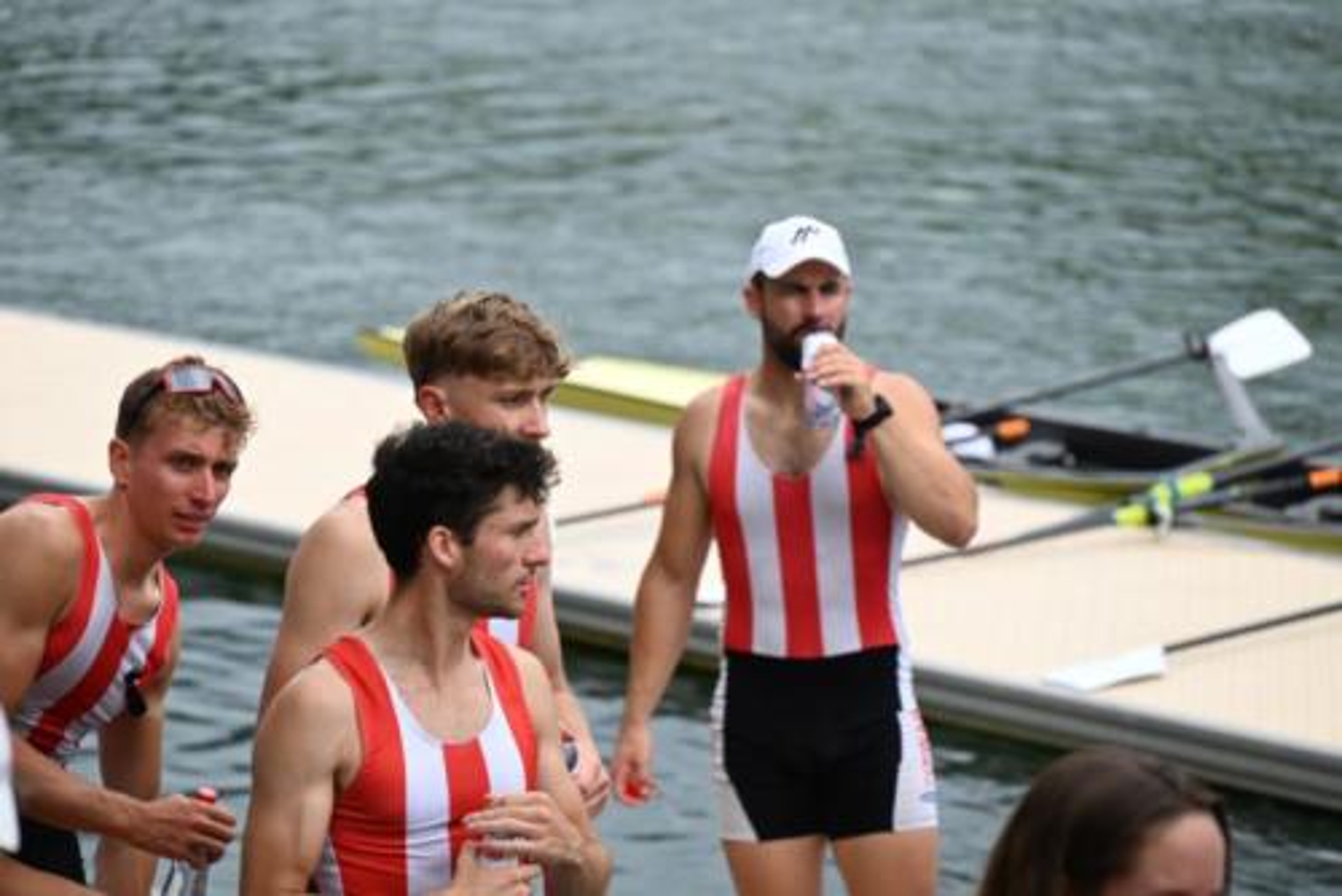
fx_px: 7460
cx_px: 671
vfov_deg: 6.9
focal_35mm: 200
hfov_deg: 10.3
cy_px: 448
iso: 320
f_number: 6.3
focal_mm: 200
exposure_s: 1/500
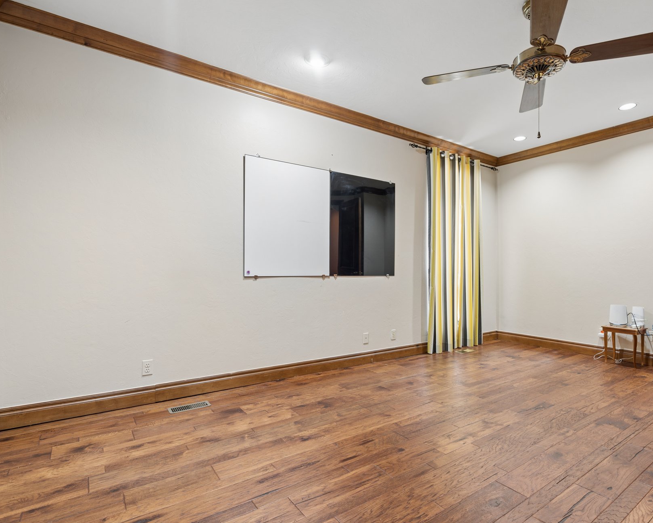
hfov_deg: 82.9
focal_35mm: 19
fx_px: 367
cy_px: 275
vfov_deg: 70.8
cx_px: 368
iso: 200
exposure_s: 1/3.33
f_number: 7.1
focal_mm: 16
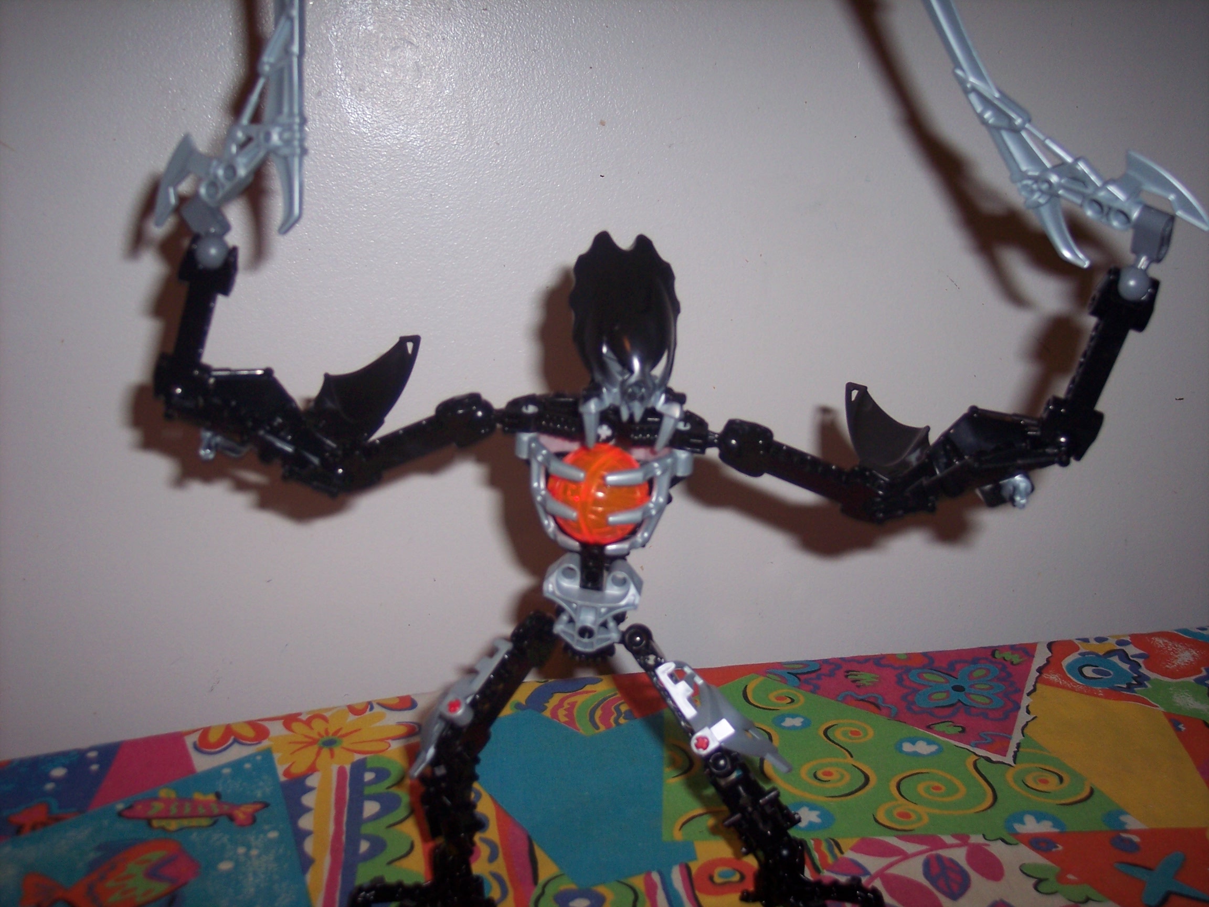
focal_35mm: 39
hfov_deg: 47.9
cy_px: 454
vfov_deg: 36.8
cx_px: 604
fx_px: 1362
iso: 100
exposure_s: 1/60
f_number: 2.8
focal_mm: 8
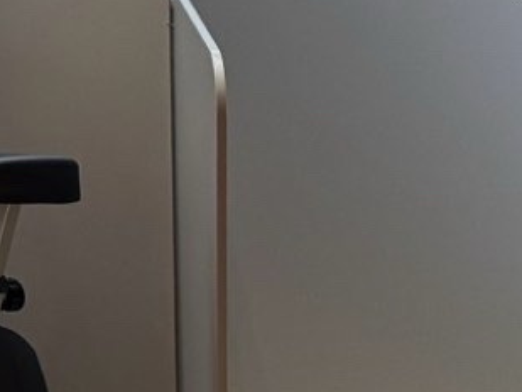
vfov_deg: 8.4
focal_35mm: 159
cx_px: -855
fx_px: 2399
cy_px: -602
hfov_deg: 10.2
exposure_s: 1/100
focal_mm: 6.76
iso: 125
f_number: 1.78
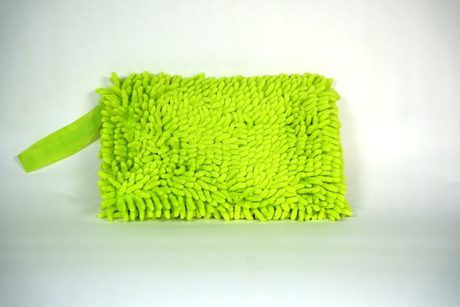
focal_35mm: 79
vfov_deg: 17.3
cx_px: 230
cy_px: 154
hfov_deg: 25.7
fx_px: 1007
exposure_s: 1/160
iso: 100
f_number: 4
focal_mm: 78.8
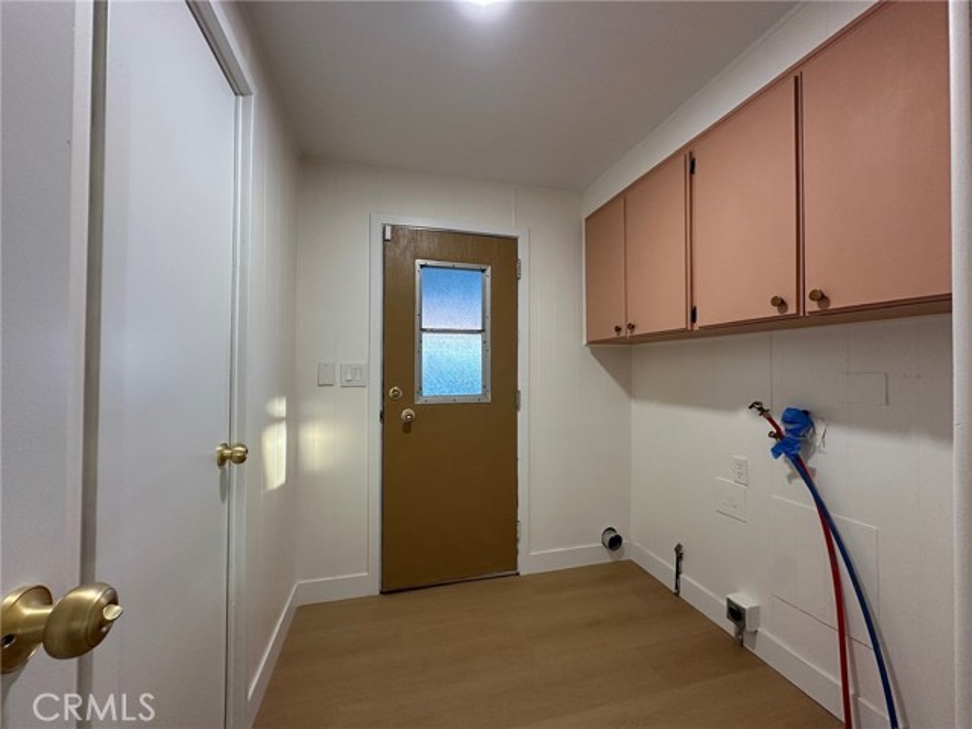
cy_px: 364
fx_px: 393
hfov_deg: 102.1
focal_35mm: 14
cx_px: 486
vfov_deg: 85.7
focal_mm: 2.22
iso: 250
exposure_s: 1/120
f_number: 2.2
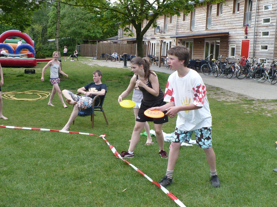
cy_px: 113
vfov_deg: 34.3
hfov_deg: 44.8
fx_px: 336
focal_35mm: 42
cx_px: 146
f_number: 2.8
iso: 100
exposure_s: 1/400
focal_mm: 6.1
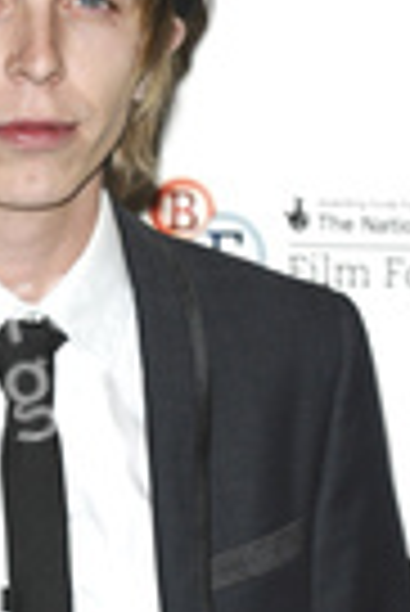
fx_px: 6032
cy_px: 608
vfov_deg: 5.8
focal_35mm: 354
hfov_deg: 3.9
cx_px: 11
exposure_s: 1/200
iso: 320
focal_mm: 80
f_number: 4.5
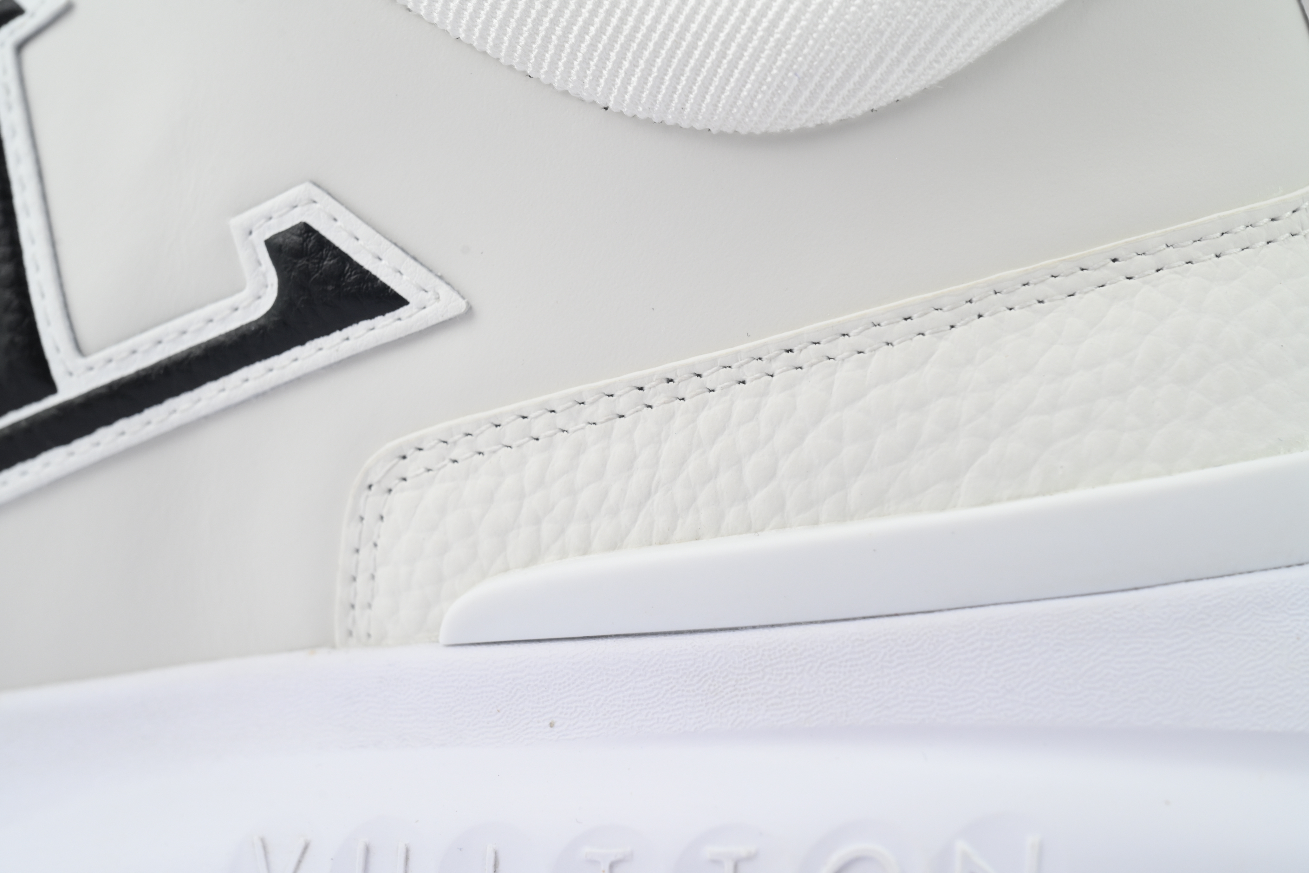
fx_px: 3563
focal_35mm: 98
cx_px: 654
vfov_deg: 14.0
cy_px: 436
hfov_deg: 20.8
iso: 400
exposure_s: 1/100
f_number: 11
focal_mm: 98
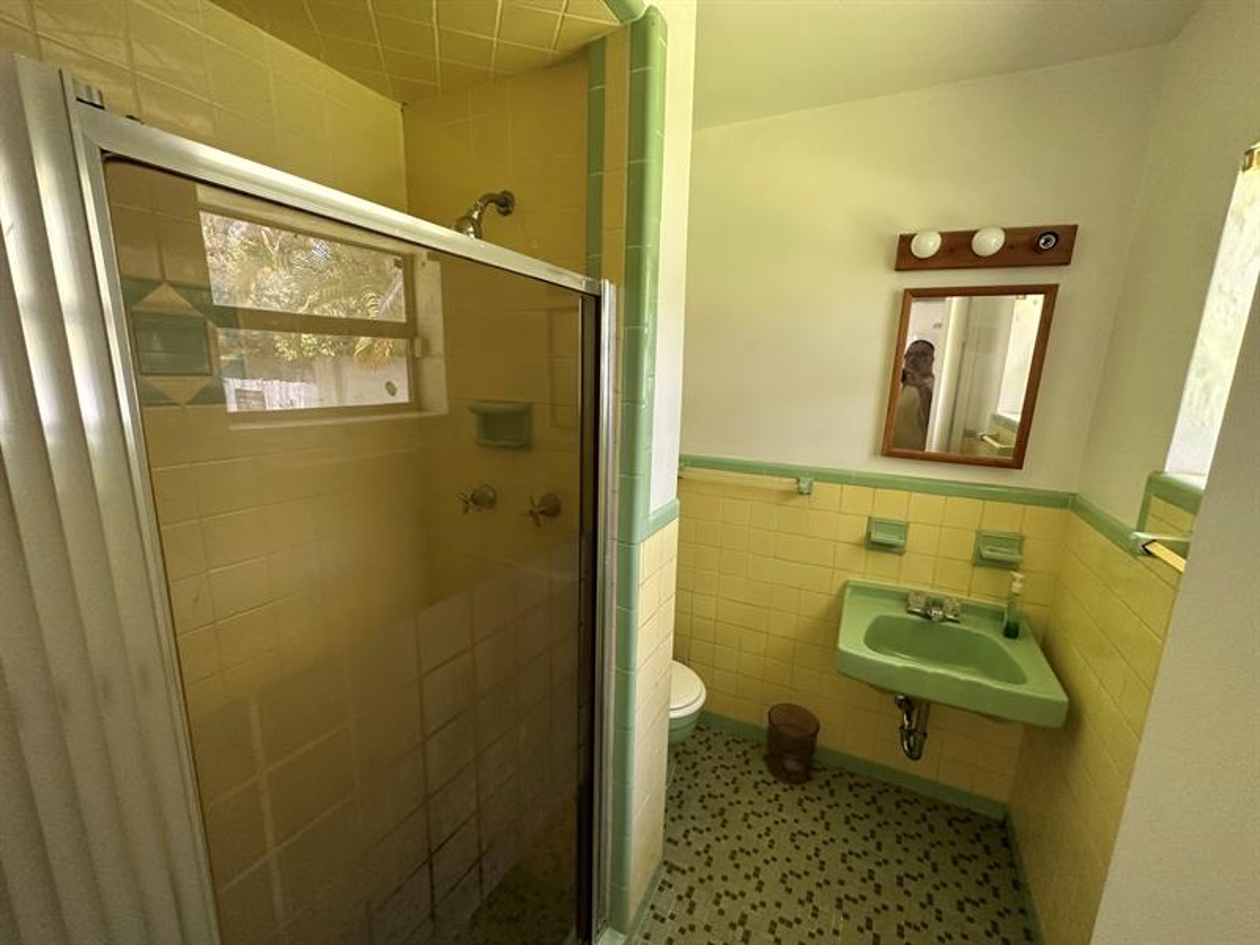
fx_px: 510
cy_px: 472
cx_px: 630
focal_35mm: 14
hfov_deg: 102.1
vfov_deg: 85.7
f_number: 2.2
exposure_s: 1/83
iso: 320
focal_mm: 2.22
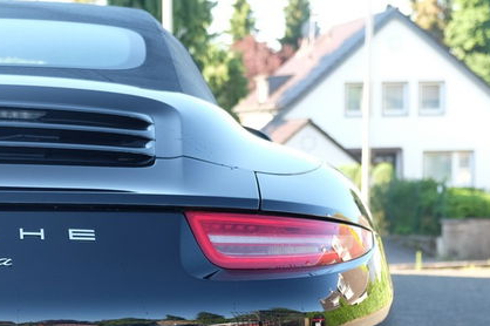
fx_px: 1700
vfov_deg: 10.9
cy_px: 278
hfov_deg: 16.0
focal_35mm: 125
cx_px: -13
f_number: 3.6
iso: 200
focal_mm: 34.3
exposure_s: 1/140
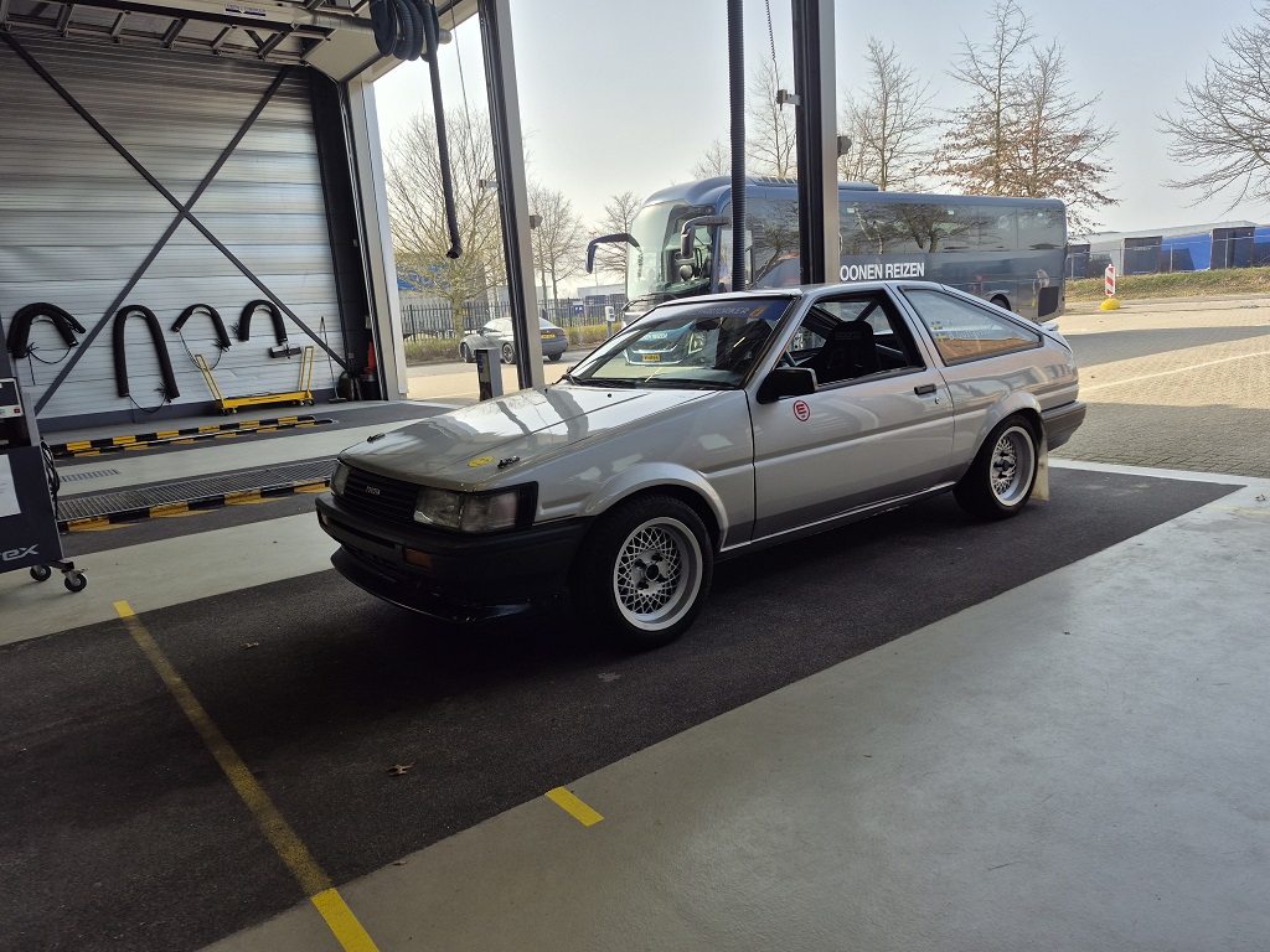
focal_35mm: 23
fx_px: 844
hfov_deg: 73.9
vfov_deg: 58.9
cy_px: 476
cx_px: 635
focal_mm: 5.4
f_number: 1.8
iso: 25
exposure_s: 1/1144
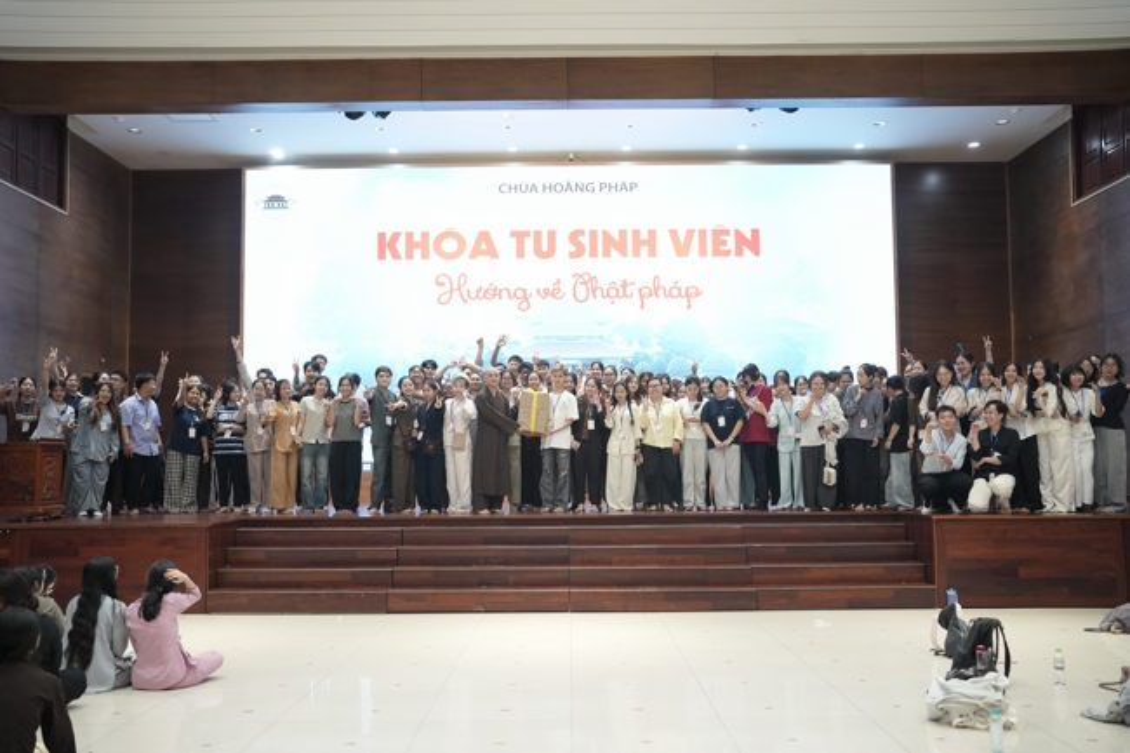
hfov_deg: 53.1
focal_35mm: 36
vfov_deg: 36.9
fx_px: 1130
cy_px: 376
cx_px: 565
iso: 3200
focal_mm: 36
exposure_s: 1/400
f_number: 2
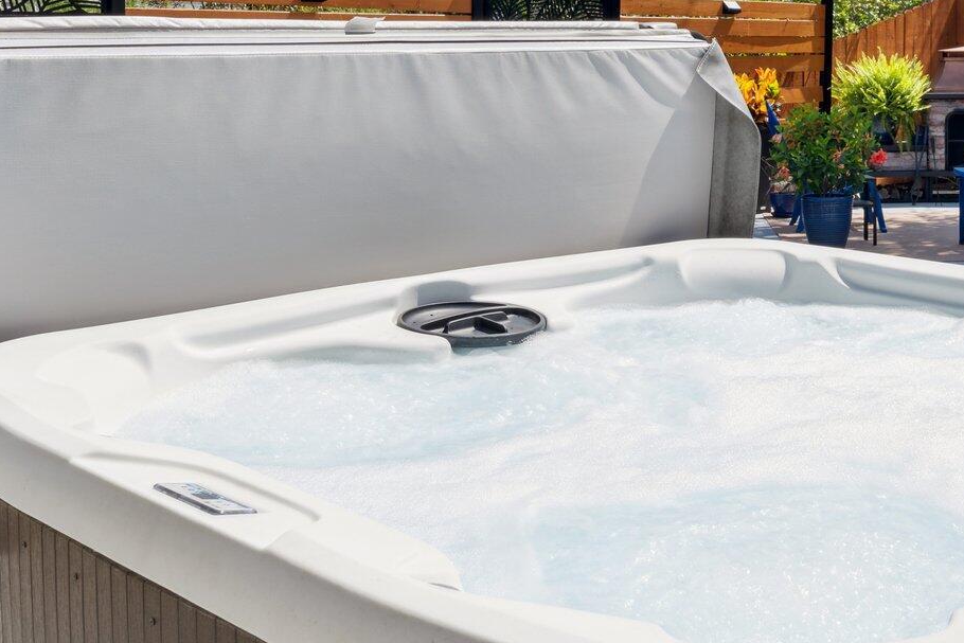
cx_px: 726
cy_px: 44
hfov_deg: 36.0
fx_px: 1446
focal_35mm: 54
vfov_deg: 24.2
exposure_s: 1/250
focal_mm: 24
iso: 100
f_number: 11
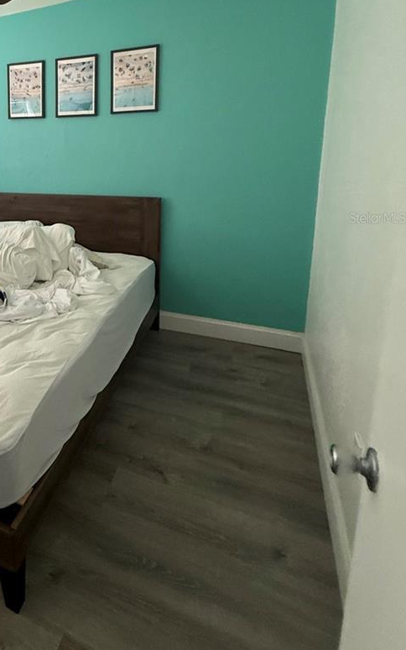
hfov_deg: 47.0
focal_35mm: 23
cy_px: 218
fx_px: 407
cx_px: 31
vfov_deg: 74.8
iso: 400
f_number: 2.2
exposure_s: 1/90
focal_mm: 2.22
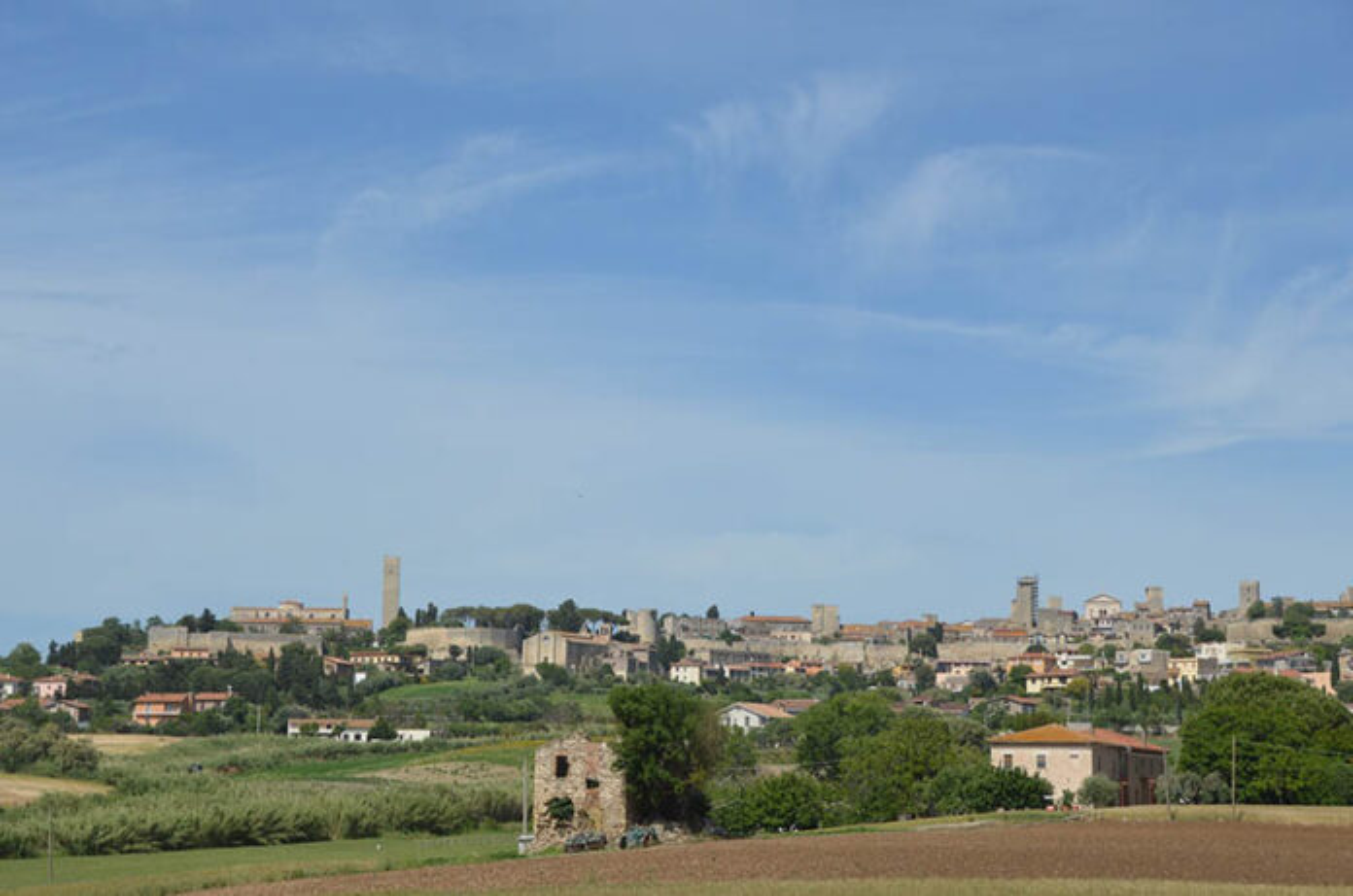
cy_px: 448
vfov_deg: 17.4
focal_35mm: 78
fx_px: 2925
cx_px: 676
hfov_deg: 26.0
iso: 100
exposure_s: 1/400
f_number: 10
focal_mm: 52
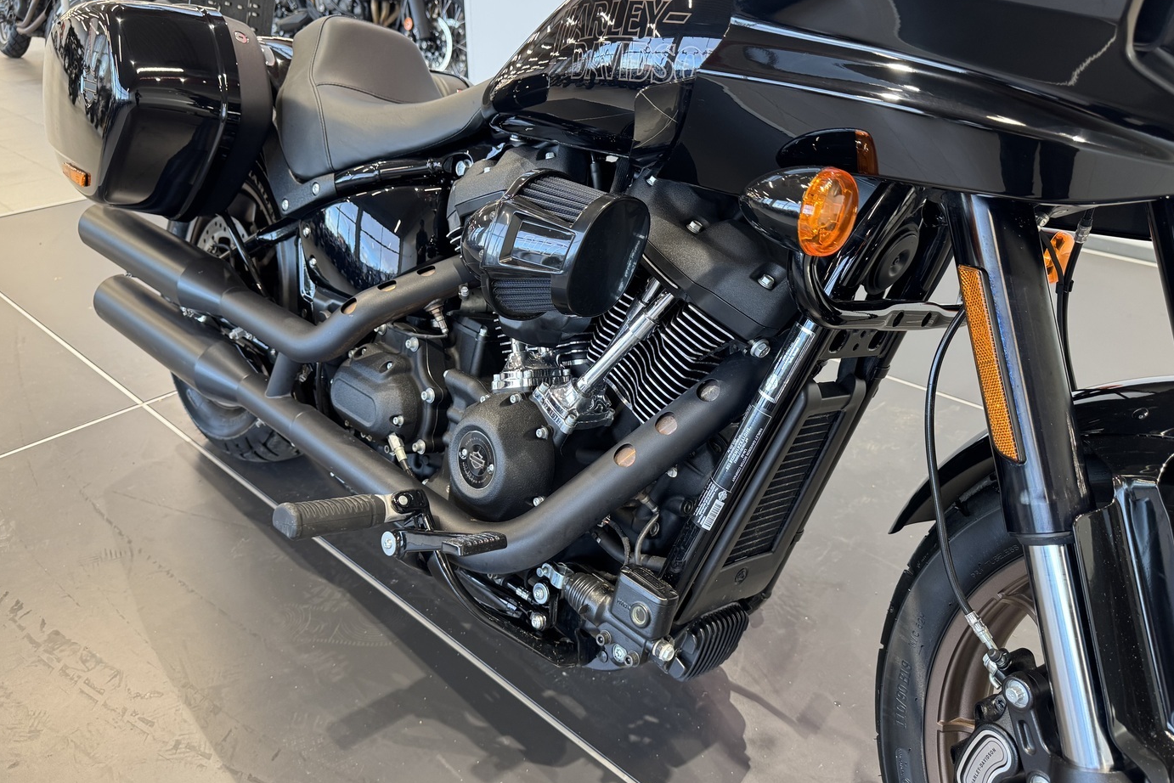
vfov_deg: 49.5
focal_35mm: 26
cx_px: 589
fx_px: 848
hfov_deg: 69.4
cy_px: 368
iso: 200
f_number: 1.78
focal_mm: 6.76
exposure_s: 1/50
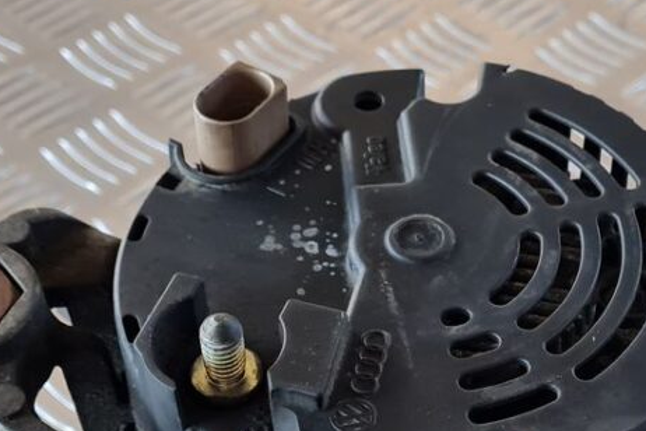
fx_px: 1471
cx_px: 400
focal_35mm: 82
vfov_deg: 16.1
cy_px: 490
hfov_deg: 24.7
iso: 200
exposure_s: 1/120
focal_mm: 5.4
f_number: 1.8
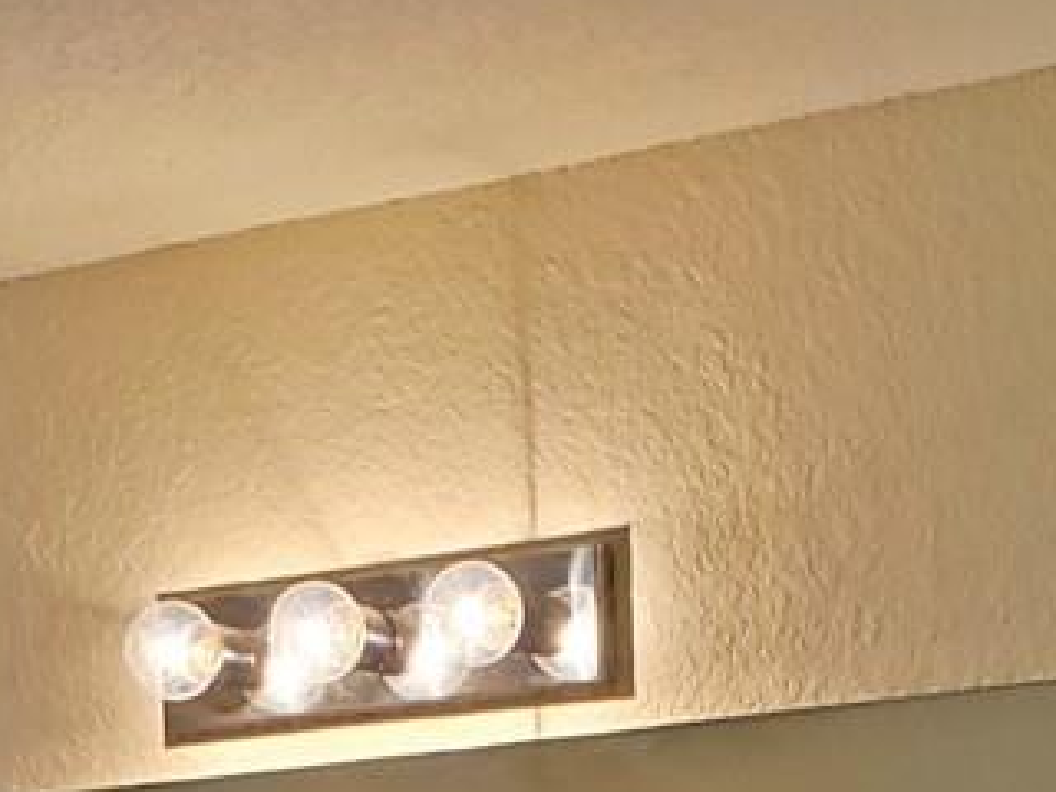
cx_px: 594
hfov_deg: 15.2
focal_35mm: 130
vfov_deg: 10.2
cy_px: 1785
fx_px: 3966
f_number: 2.4
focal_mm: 4.3
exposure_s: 1/120
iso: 320
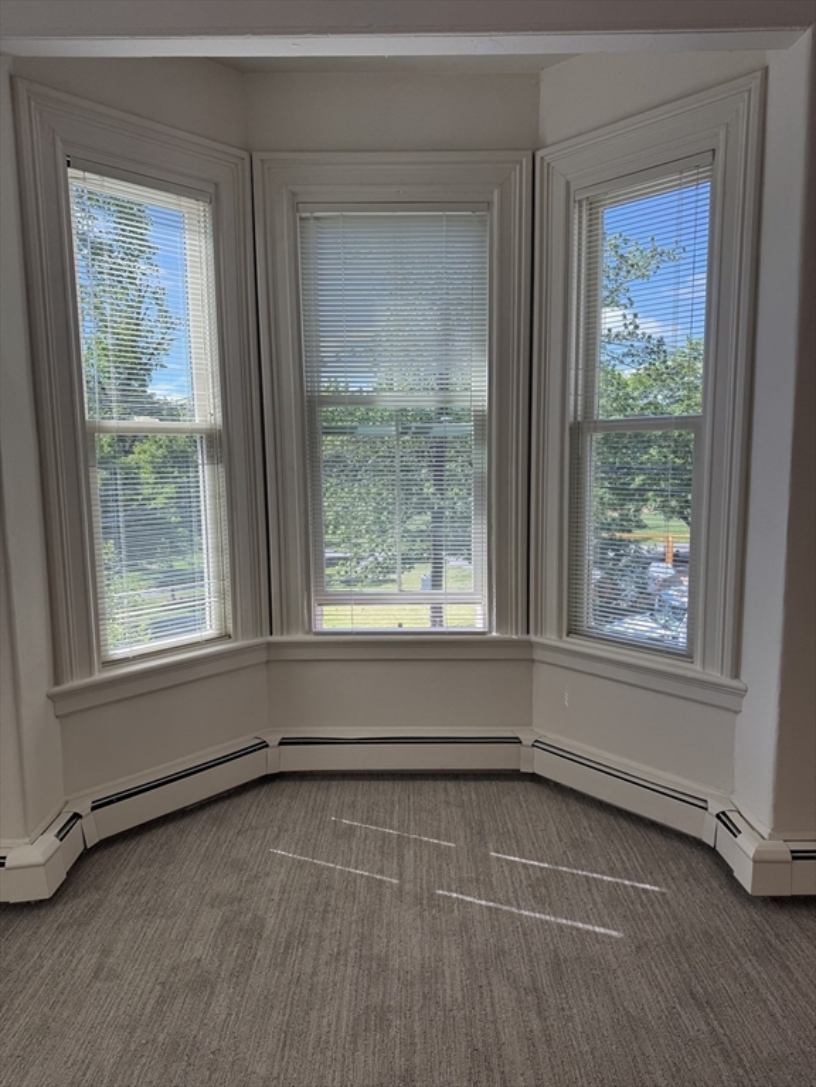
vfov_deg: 71.6
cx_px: 408
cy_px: 544
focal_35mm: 24
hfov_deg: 56.8
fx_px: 754
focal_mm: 6.76
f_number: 1.78
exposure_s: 1/702
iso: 100
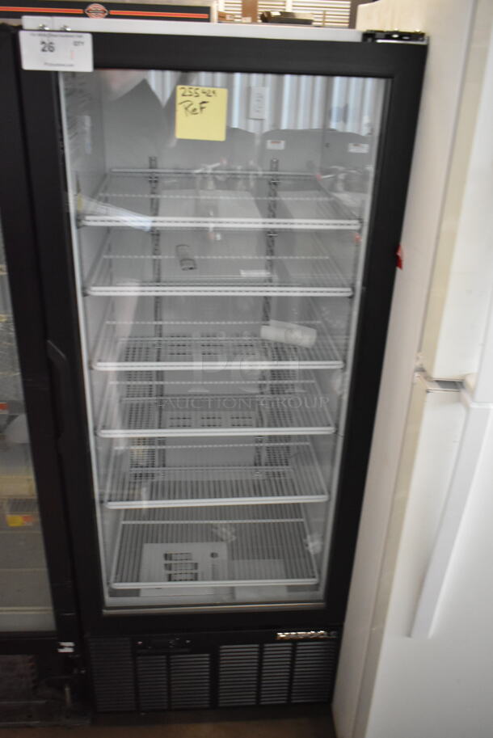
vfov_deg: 59.5
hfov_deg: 41.8
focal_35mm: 32
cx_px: 246
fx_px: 646
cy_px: 369
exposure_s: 1/125
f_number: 3.8
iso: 3200
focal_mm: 21
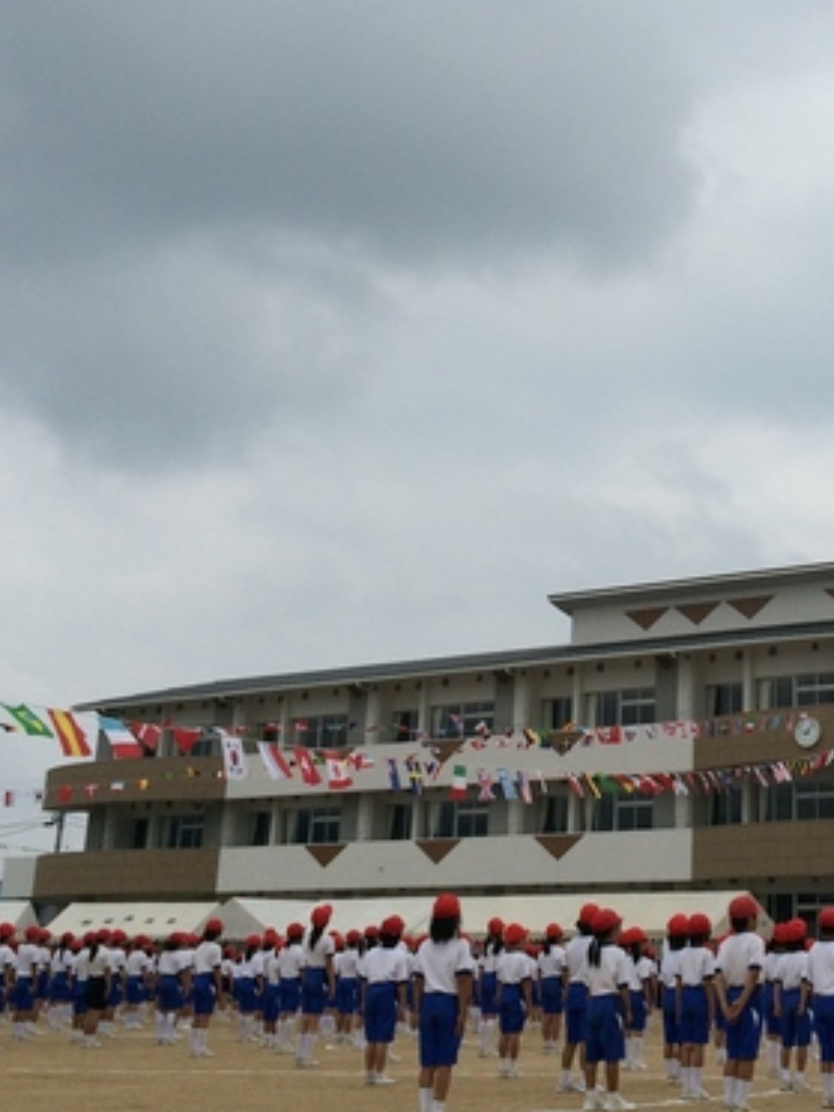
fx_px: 1863
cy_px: 392
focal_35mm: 58
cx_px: 771
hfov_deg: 24.4
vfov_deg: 33.0
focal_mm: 4.12
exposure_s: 1/3425
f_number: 2.2
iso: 32
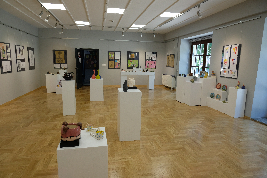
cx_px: 134
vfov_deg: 55.2
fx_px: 171
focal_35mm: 23
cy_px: 89
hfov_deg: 76.1
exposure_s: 1/125
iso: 1000
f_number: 5.6
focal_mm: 15
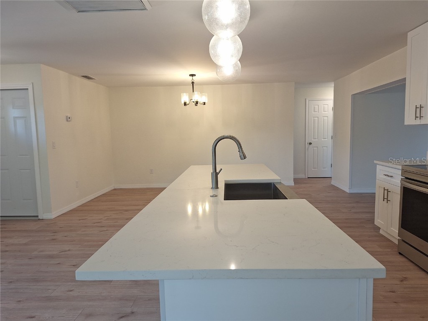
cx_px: 214
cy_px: 160
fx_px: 284
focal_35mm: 23
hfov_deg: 73.9
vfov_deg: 58.9
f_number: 1.8
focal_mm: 5.54
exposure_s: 1/60
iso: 25
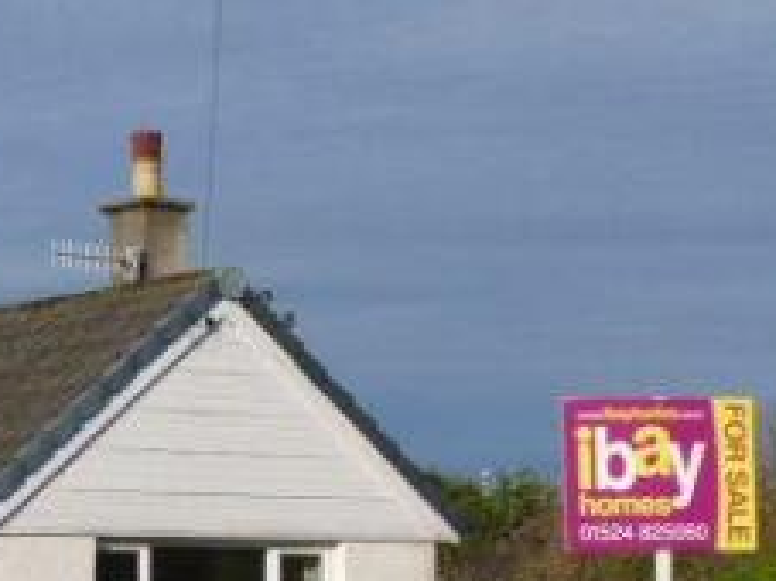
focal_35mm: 113
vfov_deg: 13.1
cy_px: 412
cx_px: -94
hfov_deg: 16.8
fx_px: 2532
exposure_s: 1/1600
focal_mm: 7.9
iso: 100
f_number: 4
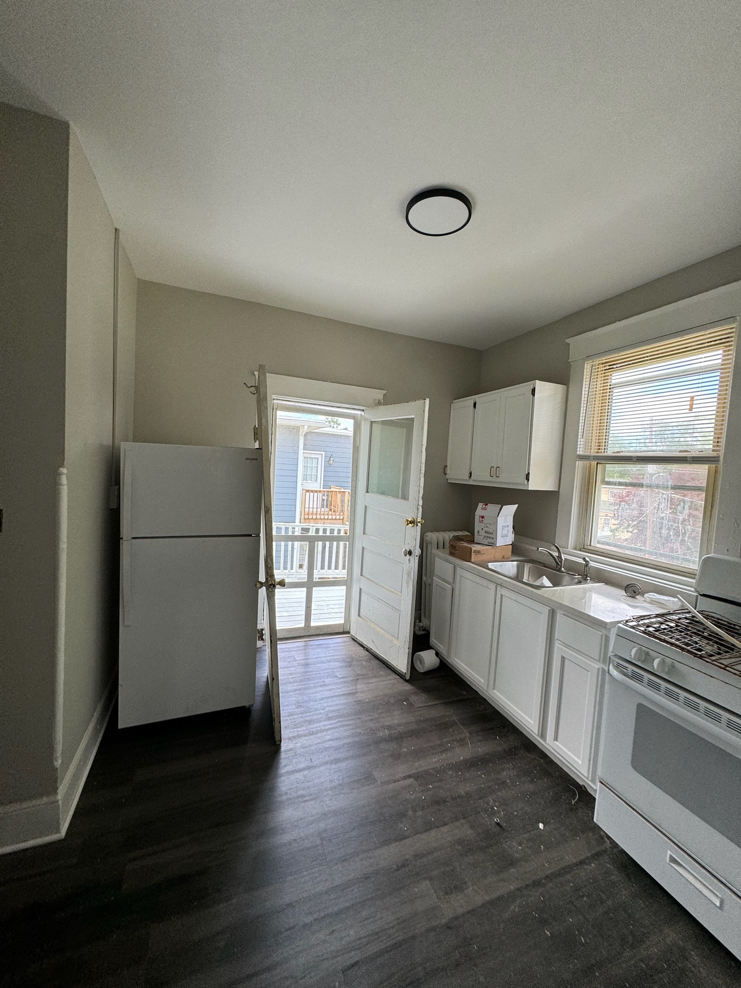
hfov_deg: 85.7
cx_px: 370
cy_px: 494
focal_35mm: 14
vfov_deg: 102.1
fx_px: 400
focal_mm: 2.22
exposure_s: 1/99
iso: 100
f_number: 2.2
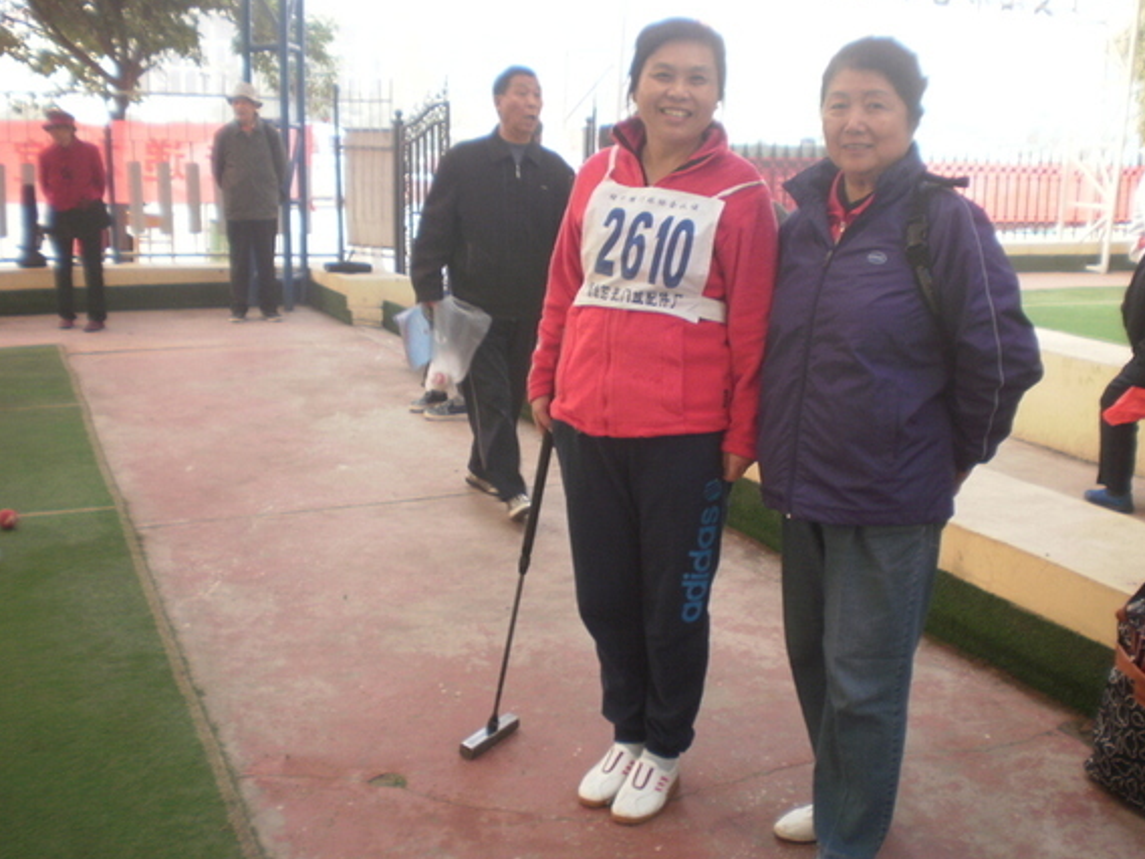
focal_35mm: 38
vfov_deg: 37.7
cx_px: 603
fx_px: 1257
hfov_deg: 49.0
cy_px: 446
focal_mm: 6.3
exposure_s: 1/40
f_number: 3.1
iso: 100
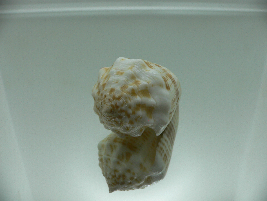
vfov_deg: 40.7
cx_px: 134
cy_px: 100
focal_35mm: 35
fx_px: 270
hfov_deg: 52.6
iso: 80
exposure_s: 1/100
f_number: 2.8
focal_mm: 4.6
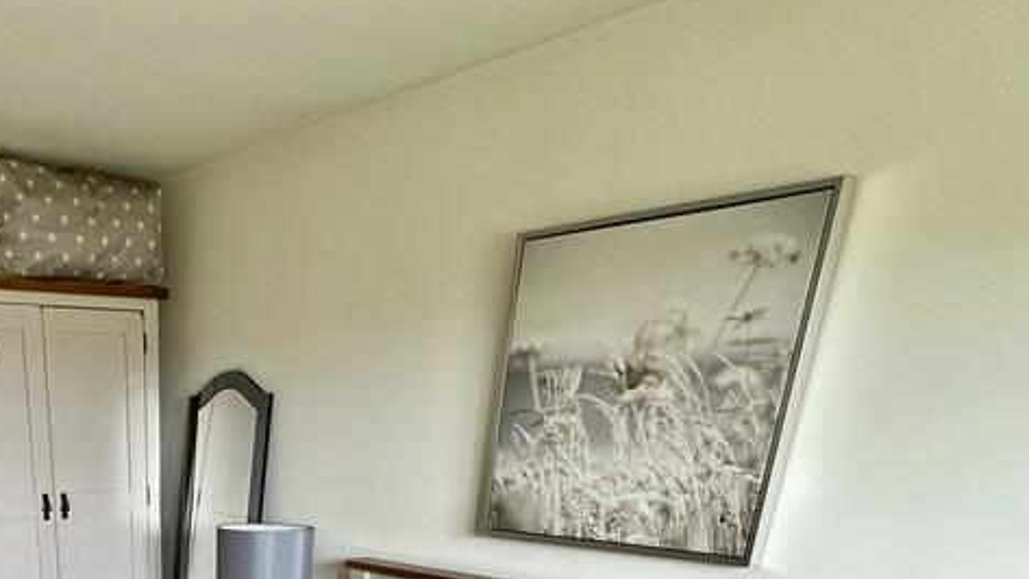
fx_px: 900
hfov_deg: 54.6
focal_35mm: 33
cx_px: 178
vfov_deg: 27.2
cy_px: 825
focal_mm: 2.22
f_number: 2.2
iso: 200
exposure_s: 1/50
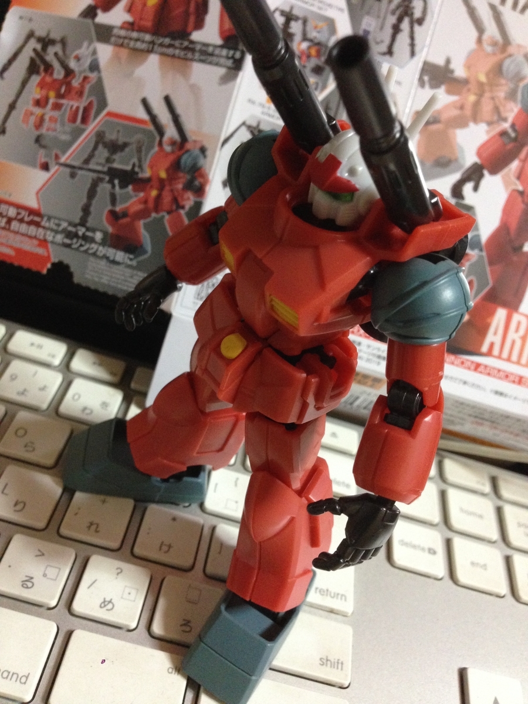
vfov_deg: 55.4
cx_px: 264
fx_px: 671
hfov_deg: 42.9
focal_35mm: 33
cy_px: 352
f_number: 2.4
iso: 400
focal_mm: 4.12
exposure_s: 1/17
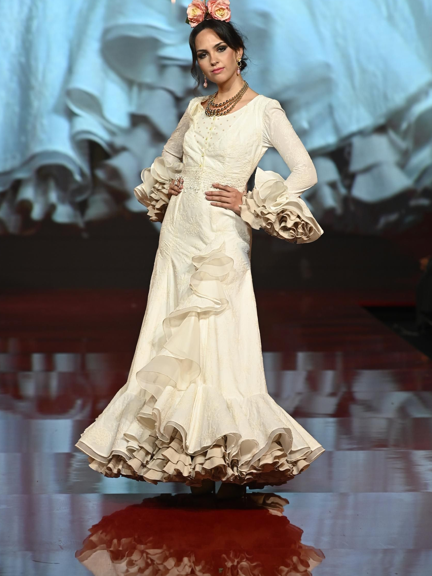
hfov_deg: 12.7
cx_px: 211
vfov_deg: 16.8
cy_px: 249
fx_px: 1947
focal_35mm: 117
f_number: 4
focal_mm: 105
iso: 1000
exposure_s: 1/400
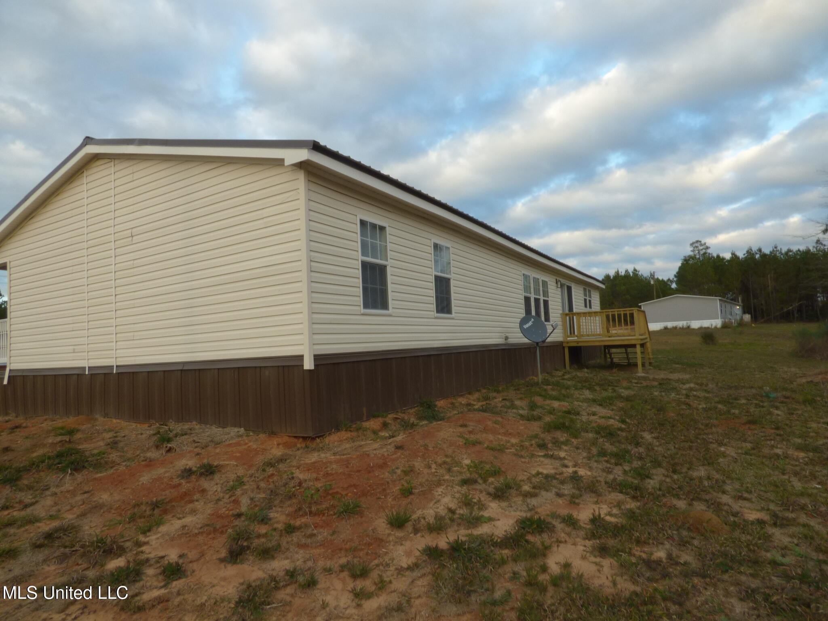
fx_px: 478
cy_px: 310
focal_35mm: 20
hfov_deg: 81.7
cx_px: 414
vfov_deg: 66.0
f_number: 6.3
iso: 100
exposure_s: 1/80
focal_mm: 3.58
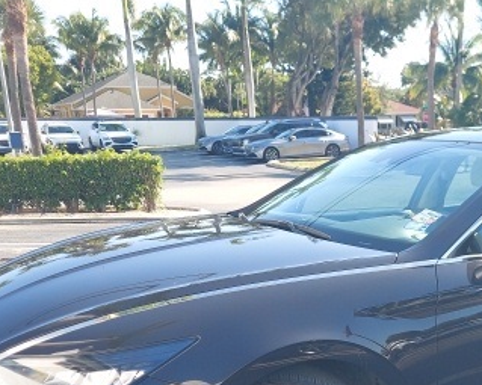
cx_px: 378
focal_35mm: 47
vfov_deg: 30.6
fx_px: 670
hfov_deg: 38.2
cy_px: 350
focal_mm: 5.23
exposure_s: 1/429
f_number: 1.8
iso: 50
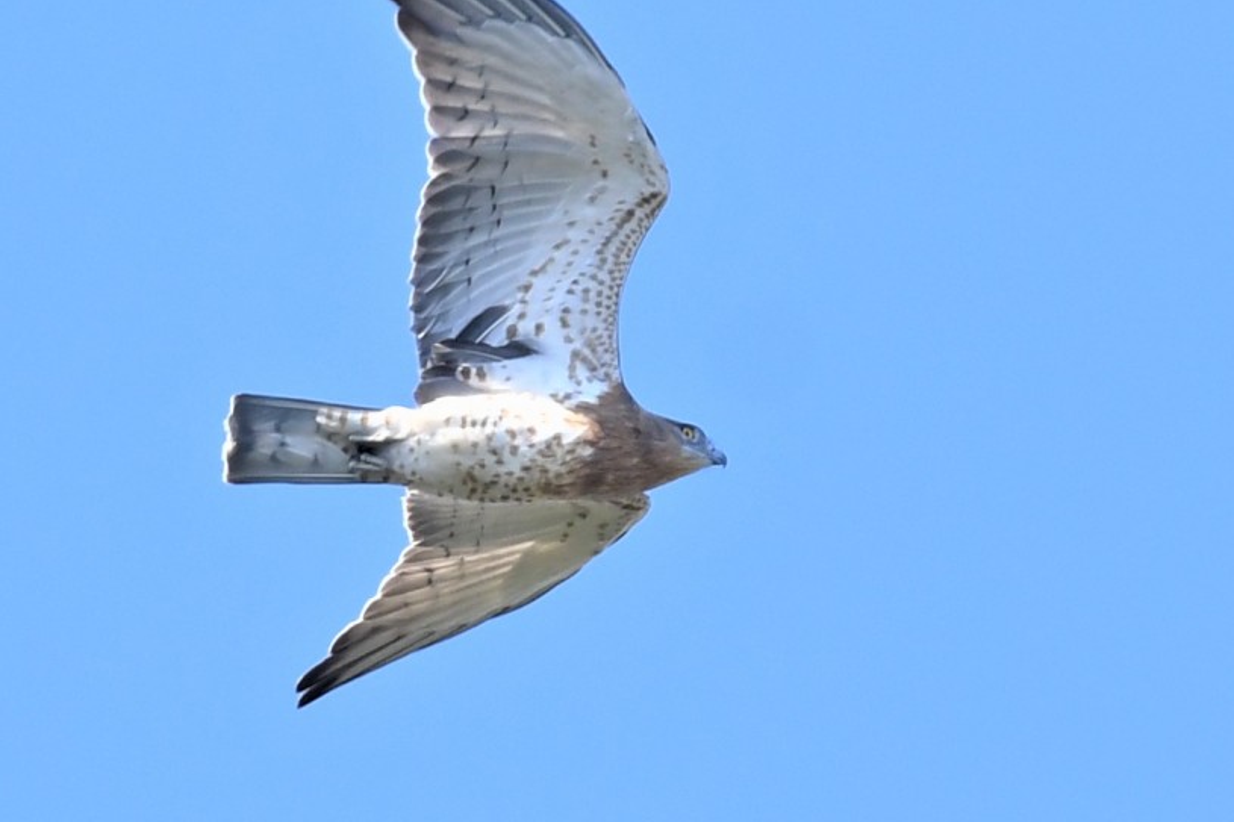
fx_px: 27826
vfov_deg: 1.7
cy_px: 310
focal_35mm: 812
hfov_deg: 2.5
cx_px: 710
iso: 360
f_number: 7.1
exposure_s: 1/640
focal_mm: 420
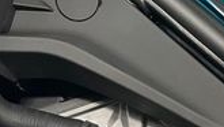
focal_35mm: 110
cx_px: 172
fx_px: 654
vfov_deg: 9.5
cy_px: 326
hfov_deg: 19.3
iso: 160
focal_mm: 4.2
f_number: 1.6
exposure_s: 1/50
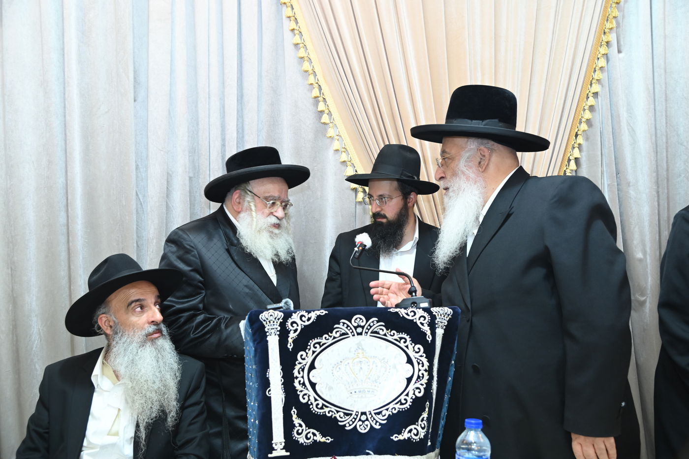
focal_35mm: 35
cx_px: 344
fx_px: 670
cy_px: 230
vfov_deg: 37.8
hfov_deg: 54.5
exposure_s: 1/160
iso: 1600
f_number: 5
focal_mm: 35
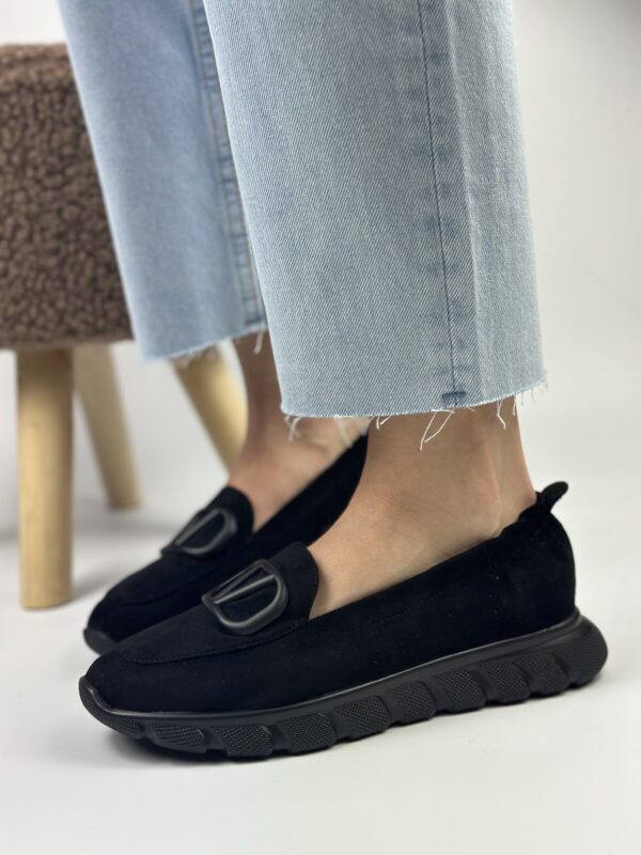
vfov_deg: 39.7
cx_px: 320
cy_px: 428
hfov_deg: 30.3
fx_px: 1185
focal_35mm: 48
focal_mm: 6.86
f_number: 1.78
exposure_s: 1/935
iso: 80
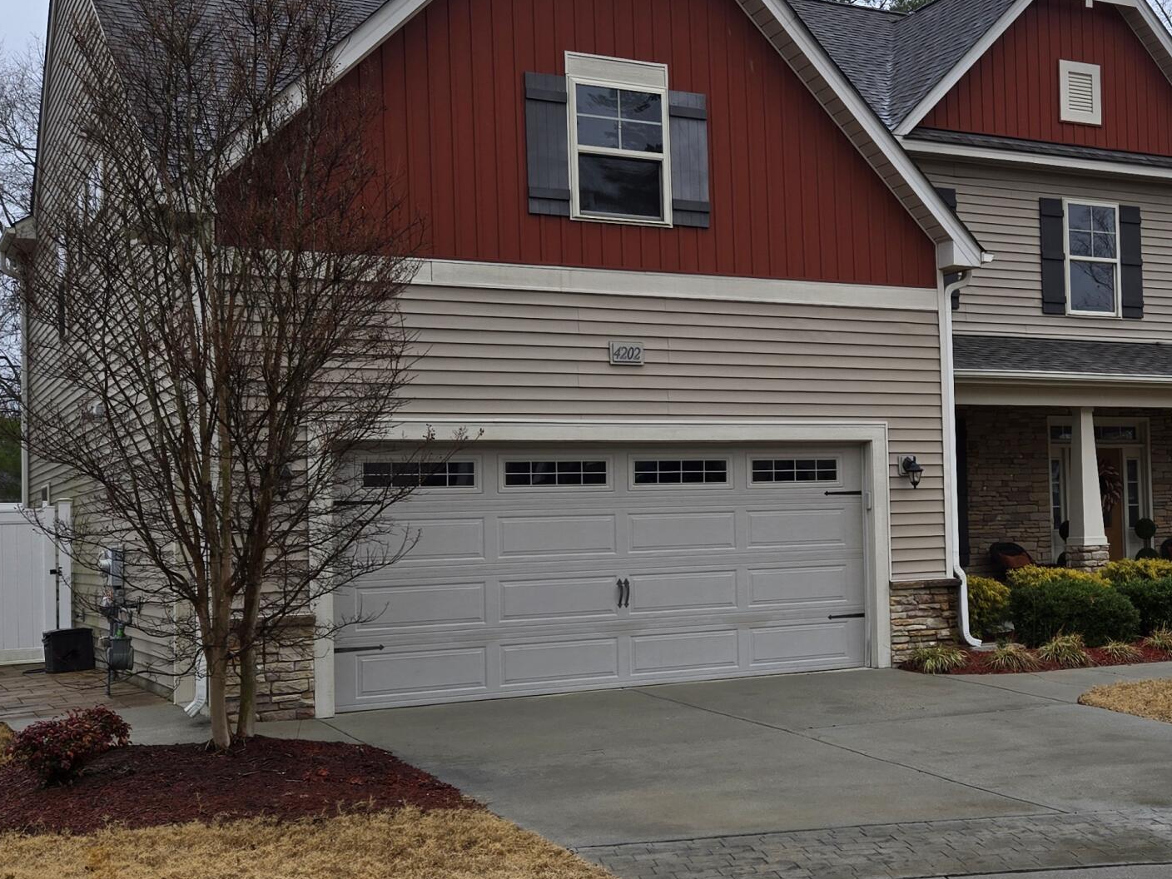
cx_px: 949
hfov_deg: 37.4
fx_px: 1659
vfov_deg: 29.7
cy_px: 440
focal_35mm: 49
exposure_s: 1/481
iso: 25
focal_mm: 5.4
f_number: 1.8
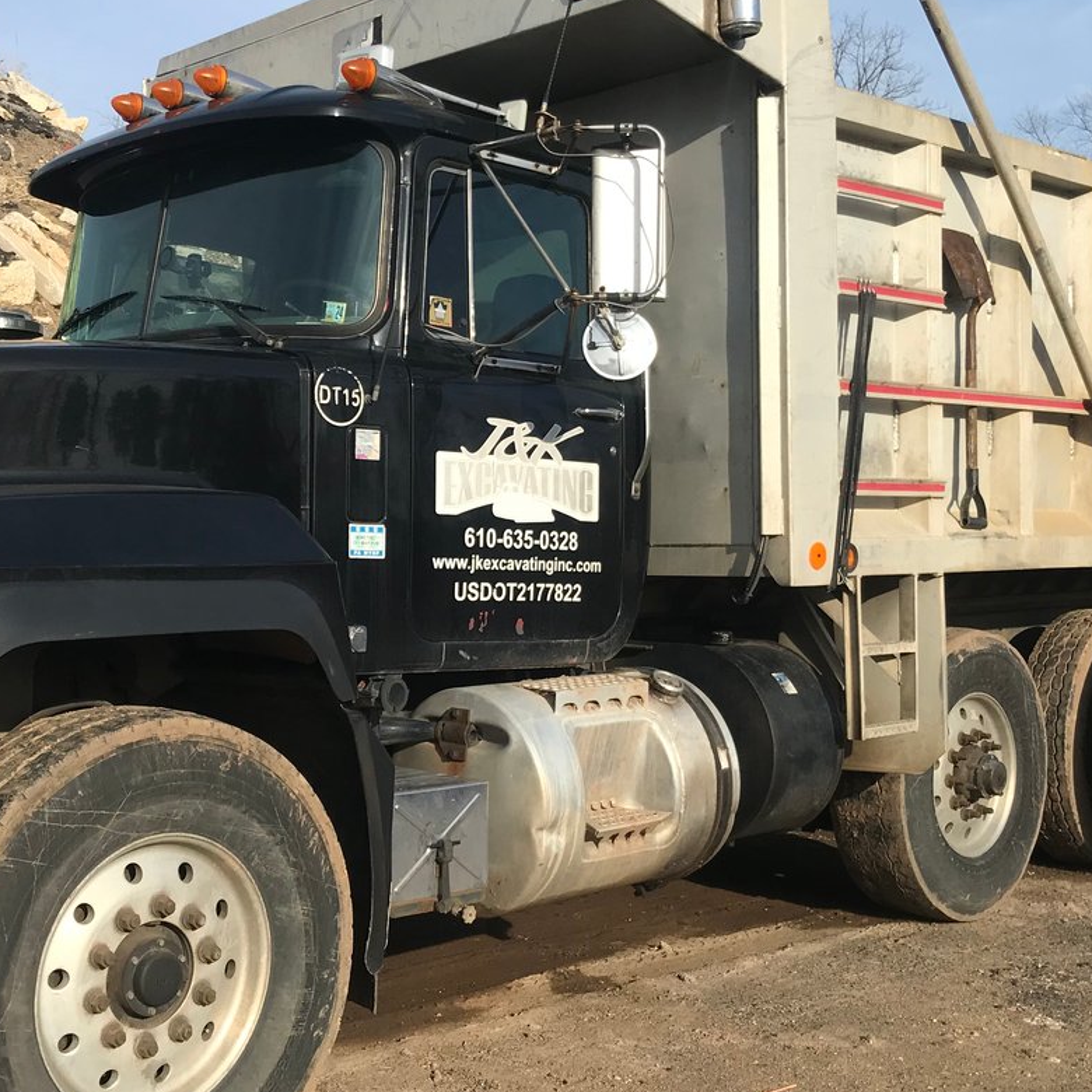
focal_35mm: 48
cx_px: 440
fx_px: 1713
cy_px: 541
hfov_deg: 35.2
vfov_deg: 35.4
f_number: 1.8
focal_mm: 3.99
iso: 20
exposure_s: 1/2457
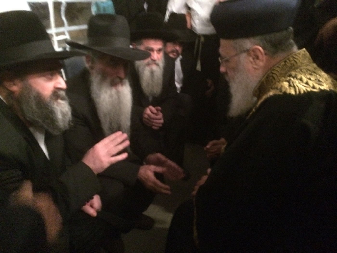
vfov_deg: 46.8
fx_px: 292
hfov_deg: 60.0
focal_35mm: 30
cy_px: 126
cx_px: 168
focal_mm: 4.12
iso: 1000
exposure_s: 1/15
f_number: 2.2
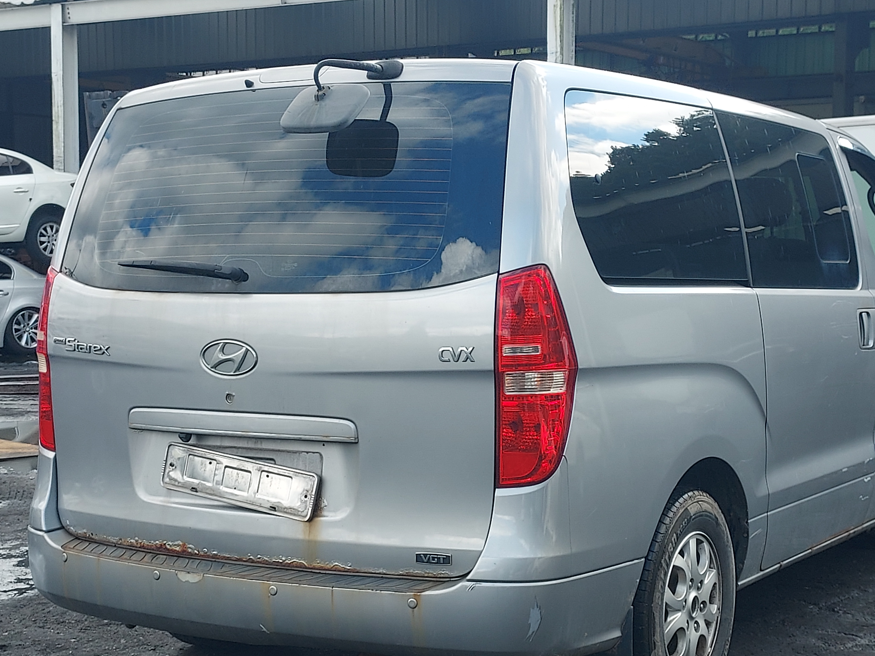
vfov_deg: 46.5
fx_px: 758
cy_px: 396
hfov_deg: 59.8
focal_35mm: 30
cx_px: 484
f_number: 1.8
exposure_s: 1/332
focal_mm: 4.6
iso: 40
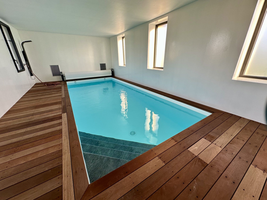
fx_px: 108
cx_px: 134
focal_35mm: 14
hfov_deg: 102.1
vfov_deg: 85.7
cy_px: 100
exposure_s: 1/99
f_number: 2.2
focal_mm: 2.22
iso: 64
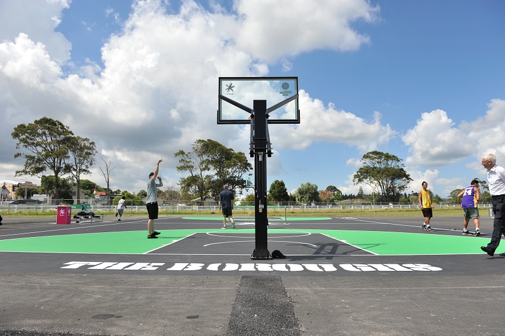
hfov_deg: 73.8
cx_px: 252
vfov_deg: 53.1
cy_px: 168
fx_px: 336
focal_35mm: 24
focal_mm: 24
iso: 400
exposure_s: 1/3200
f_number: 5.6
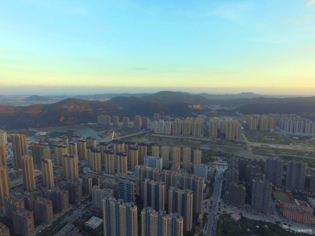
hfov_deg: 81.7
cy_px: 118
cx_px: 158
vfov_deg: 66.0
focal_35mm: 20
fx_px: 182
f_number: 2.8
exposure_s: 1/148
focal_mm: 3.61
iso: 100
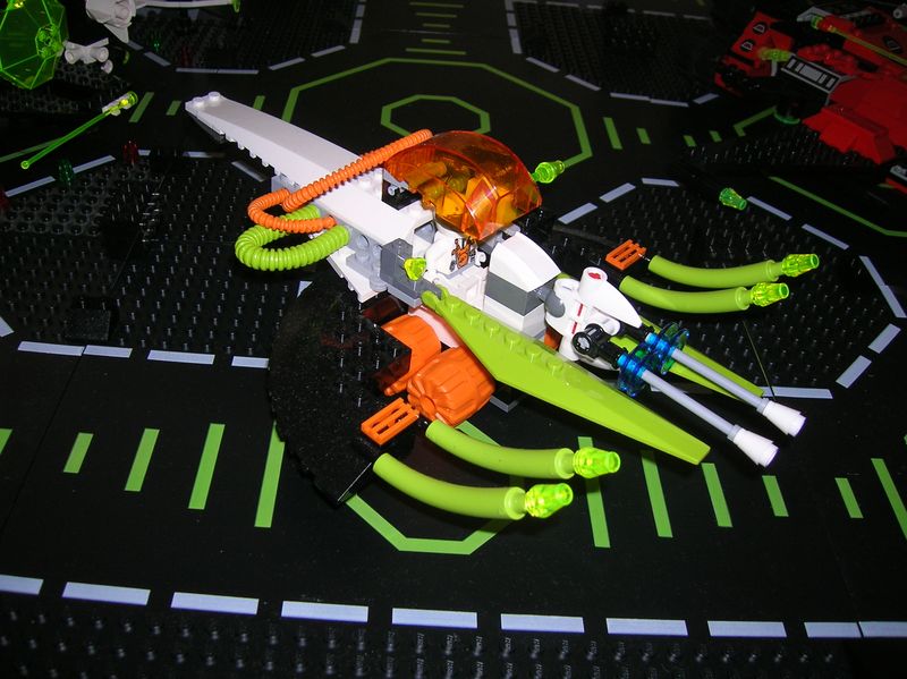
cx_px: 454
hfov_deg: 54.0
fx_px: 890
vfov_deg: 41.8
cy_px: 340
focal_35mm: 34
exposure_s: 1/60.1
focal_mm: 5.7
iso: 50
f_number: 2.9
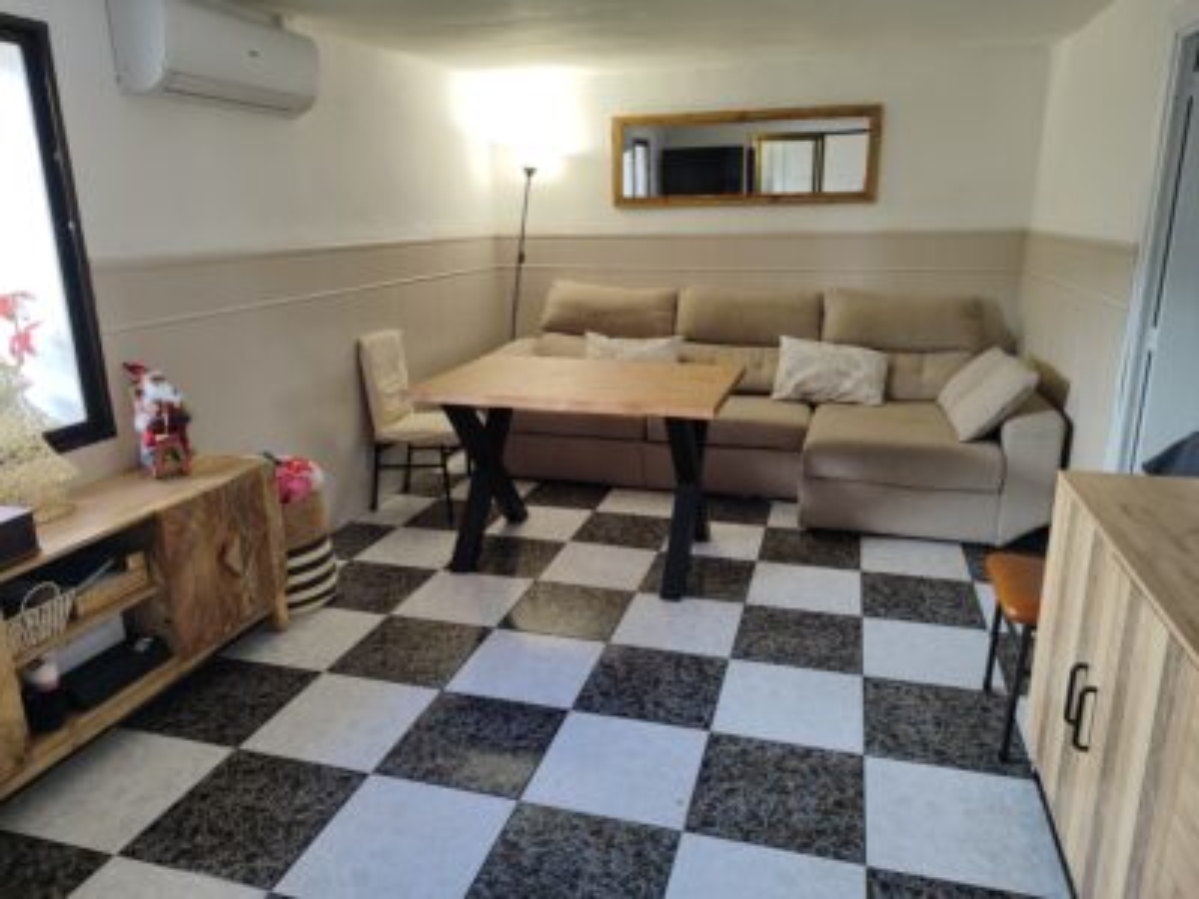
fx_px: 831
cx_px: 600
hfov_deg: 71.6
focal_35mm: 24
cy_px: 450
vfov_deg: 56.8
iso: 264
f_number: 1.89
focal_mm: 5.89
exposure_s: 1/50
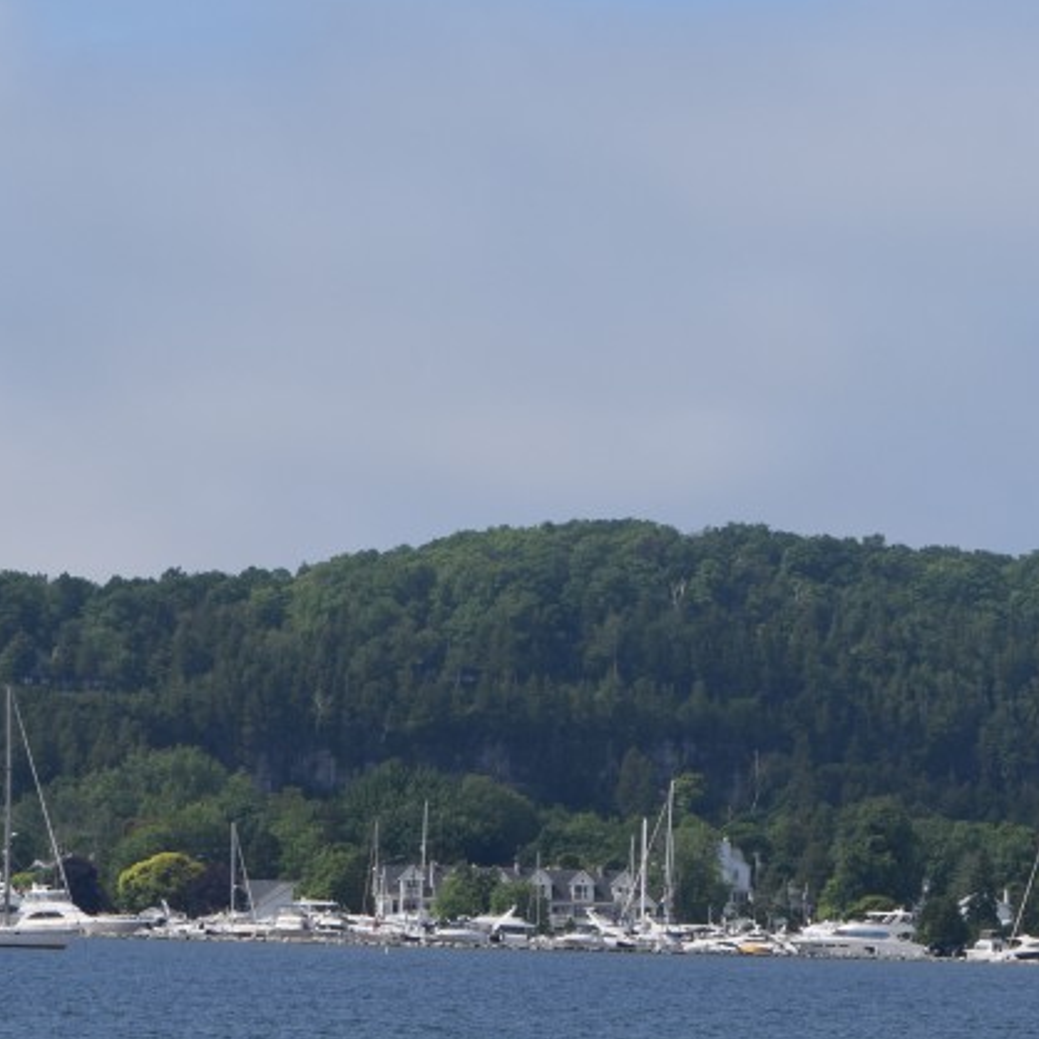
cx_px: 974
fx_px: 7687
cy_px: 510
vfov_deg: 7.7
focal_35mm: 226
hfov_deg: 7.7
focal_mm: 55
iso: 200
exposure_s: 1/400
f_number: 10
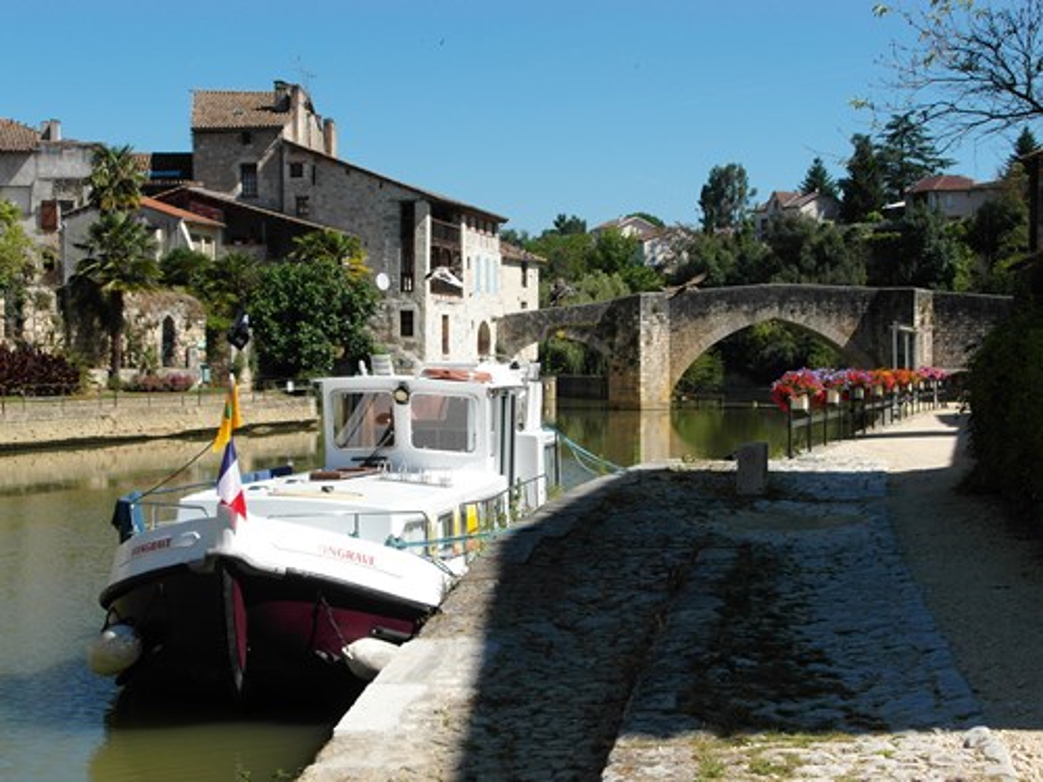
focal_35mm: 64
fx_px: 1928
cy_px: 391
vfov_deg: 22.9
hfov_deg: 30.3
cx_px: 522
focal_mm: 11.4
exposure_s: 1/1000
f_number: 4
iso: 100
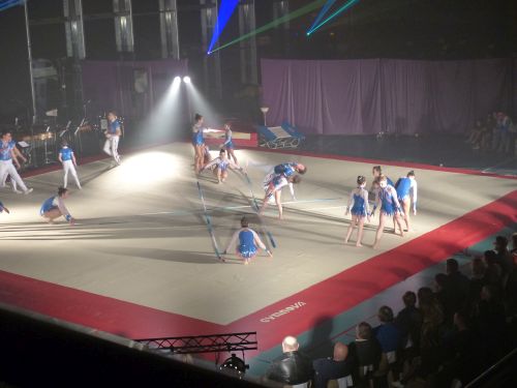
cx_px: 258
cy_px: 194
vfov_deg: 22.3
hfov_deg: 29.4
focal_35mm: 66
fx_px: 986
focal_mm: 11.9
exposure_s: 1/50
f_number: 2.8
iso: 400
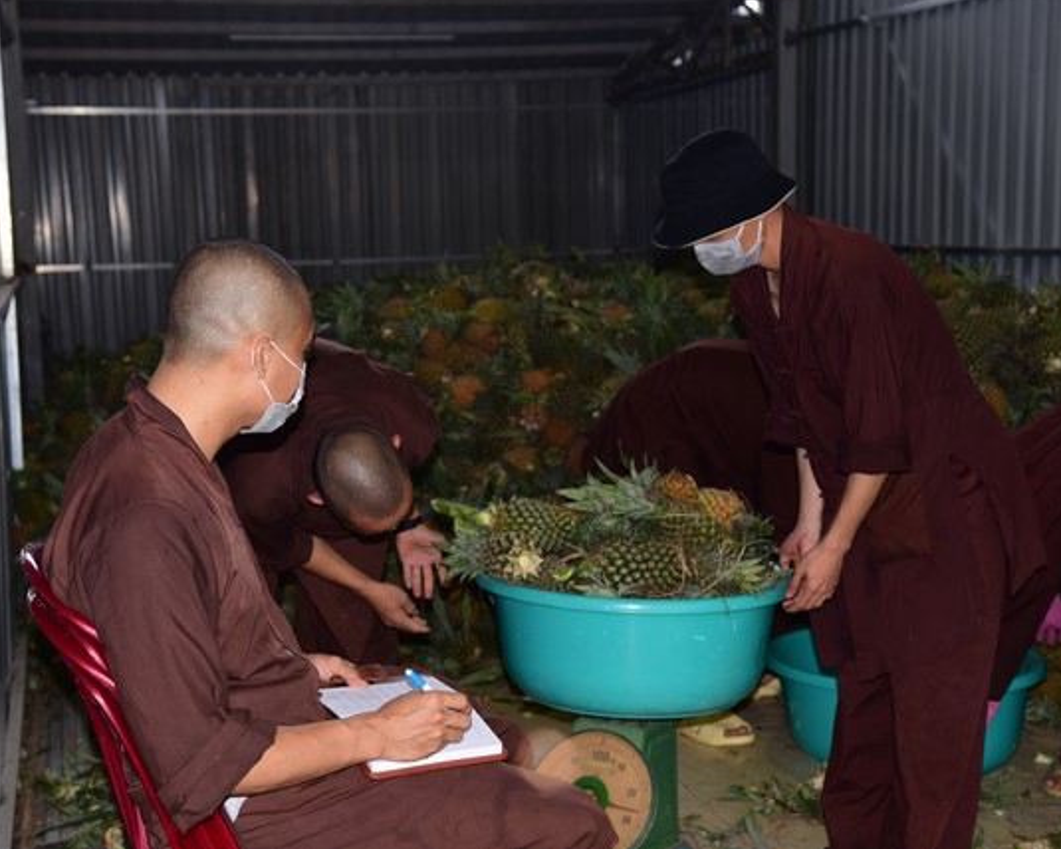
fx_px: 1790
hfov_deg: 33.0
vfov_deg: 26.7
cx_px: 486
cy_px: 421
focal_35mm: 57
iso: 200
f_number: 5
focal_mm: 50
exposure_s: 1/50
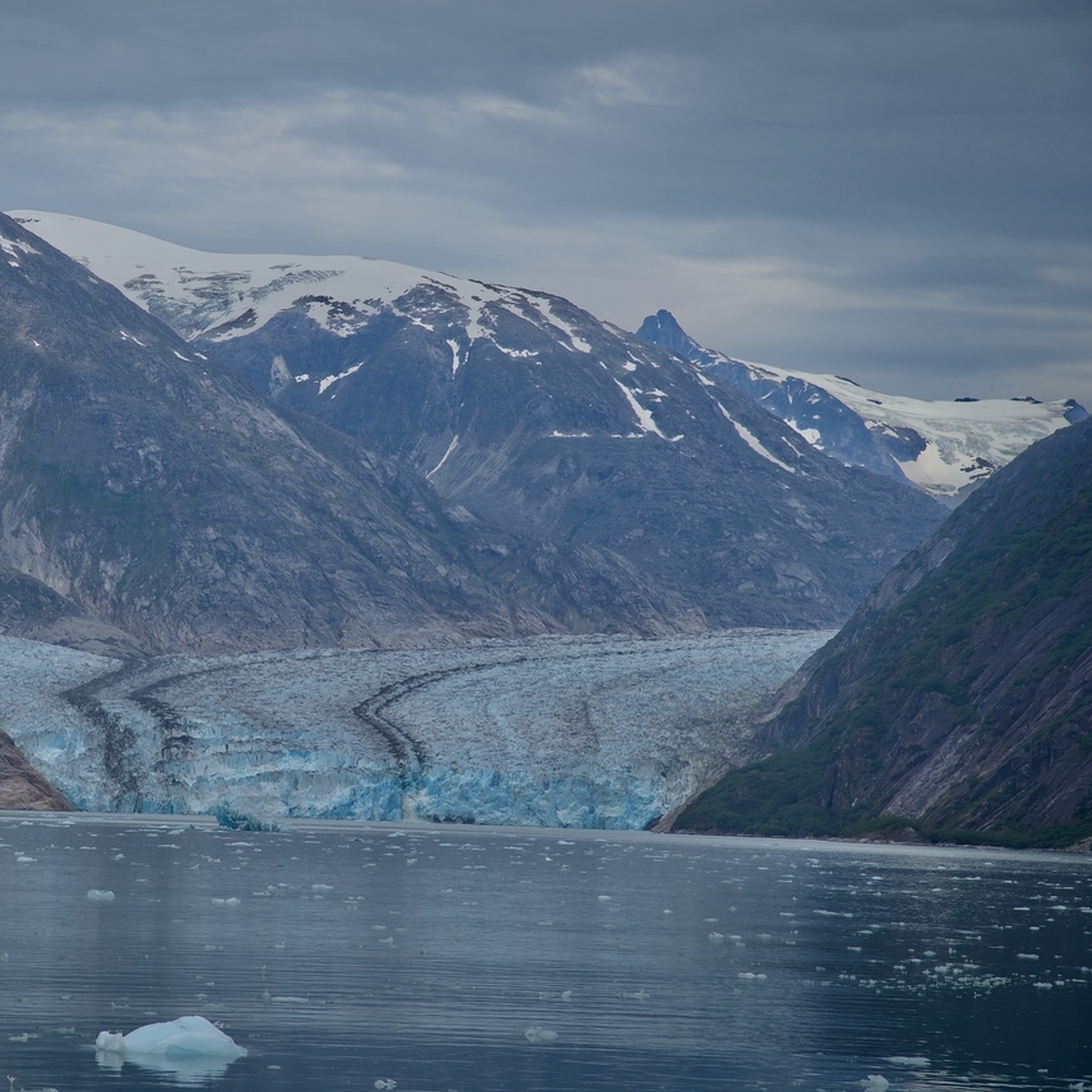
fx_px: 5496
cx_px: 287
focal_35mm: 154
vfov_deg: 11.3
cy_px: 543
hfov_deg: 11.3
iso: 100
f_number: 8
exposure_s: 1/250
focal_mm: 120
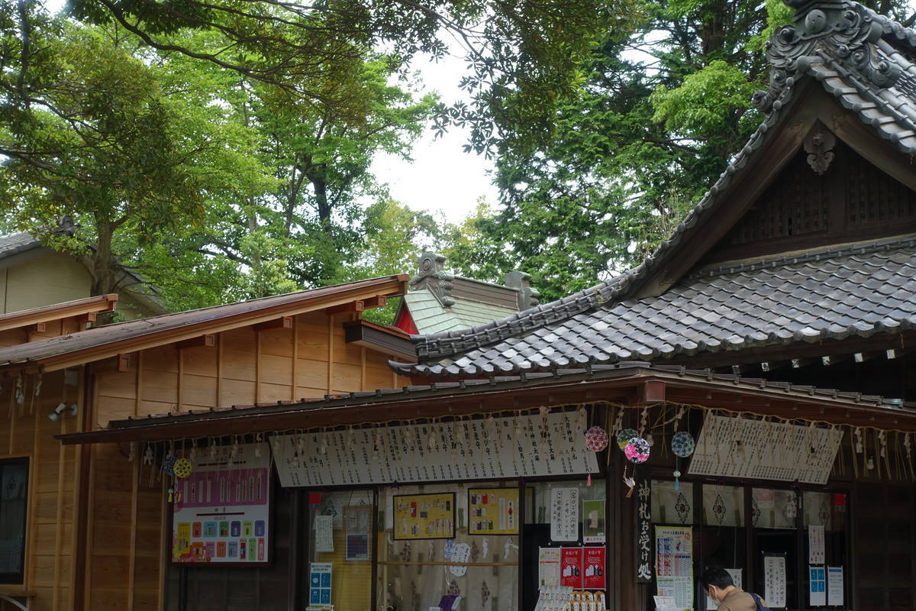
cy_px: 306
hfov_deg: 28.8
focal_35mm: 70
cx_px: 458
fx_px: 1781
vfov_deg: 19.5
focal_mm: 25.7
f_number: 5.6
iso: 125
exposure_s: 1/100
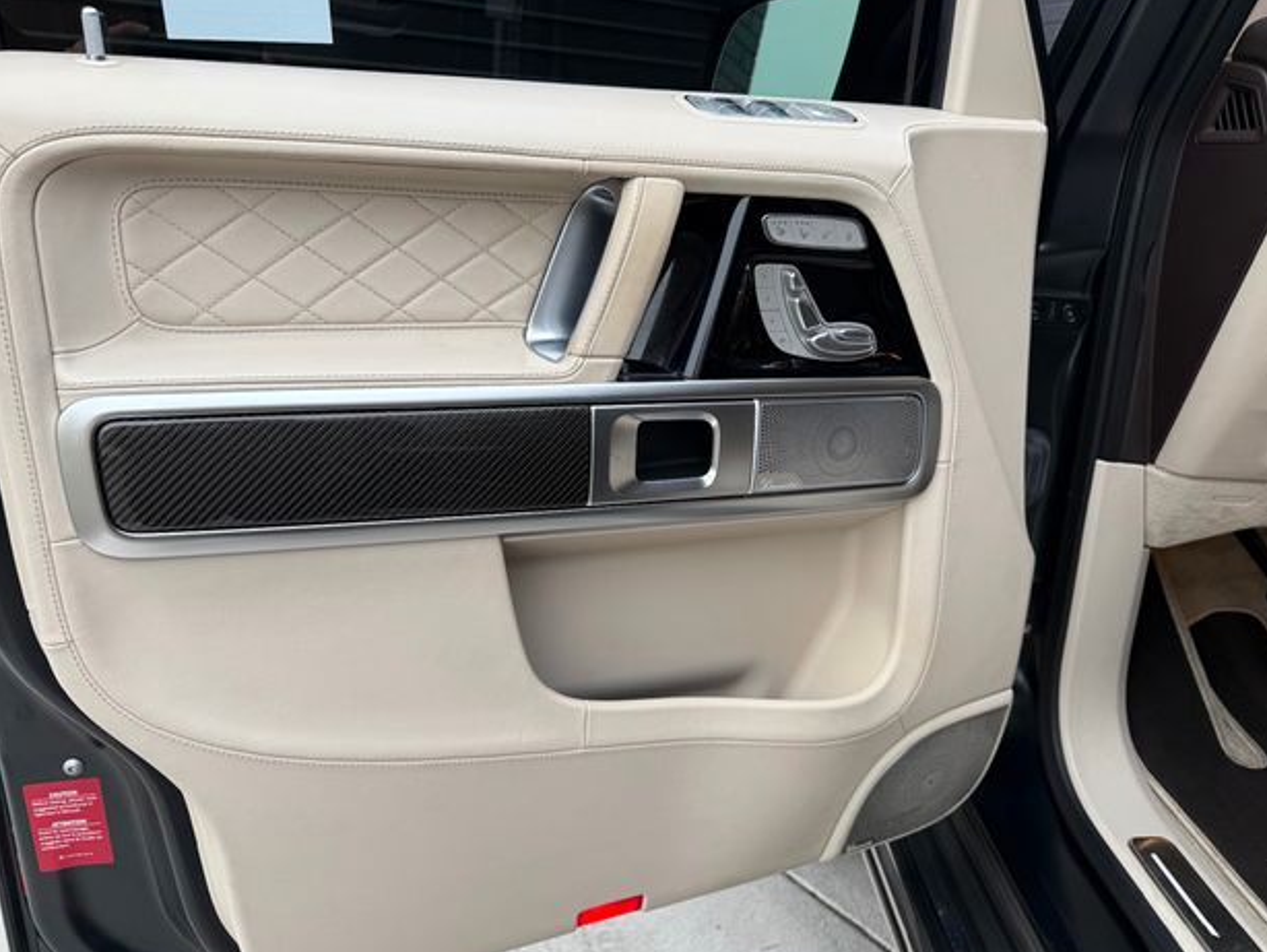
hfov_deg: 69.4
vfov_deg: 54.9
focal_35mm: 25
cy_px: 473
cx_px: 621
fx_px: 915
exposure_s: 1/435
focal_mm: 6.76
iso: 80
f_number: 1.78
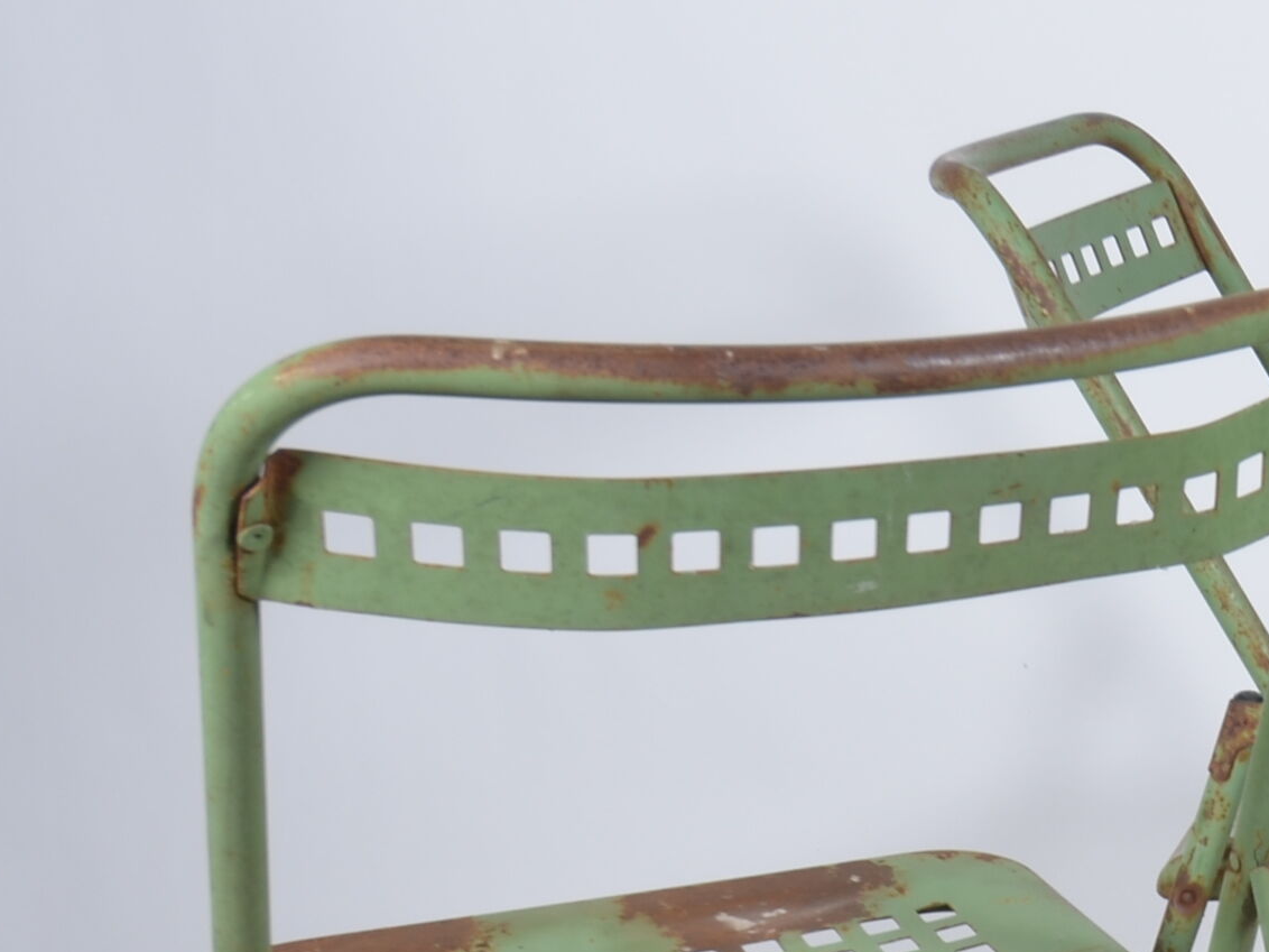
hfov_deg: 18.4
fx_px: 3446
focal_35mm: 94
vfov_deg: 15.3
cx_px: 1914
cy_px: 1075
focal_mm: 20
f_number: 11
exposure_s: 1/125
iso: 100
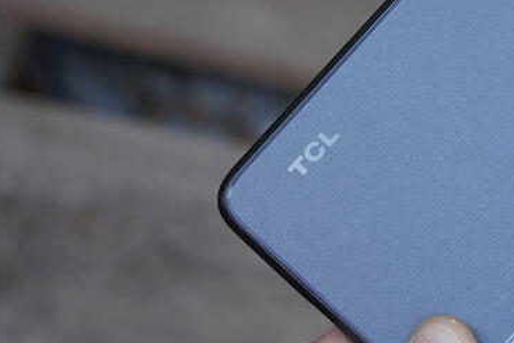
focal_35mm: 158
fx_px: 2257
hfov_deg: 12.7
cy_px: 38
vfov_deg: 8.7
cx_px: 576
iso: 500
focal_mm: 70
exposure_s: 1/160
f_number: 7.1
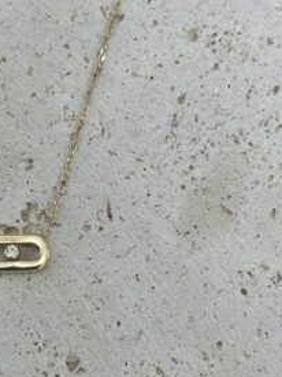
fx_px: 1011
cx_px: 12
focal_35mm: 93
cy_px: 245
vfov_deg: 21.0
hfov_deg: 15.6
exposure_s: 1/454
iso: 80
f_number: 1.78
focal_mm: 6.86
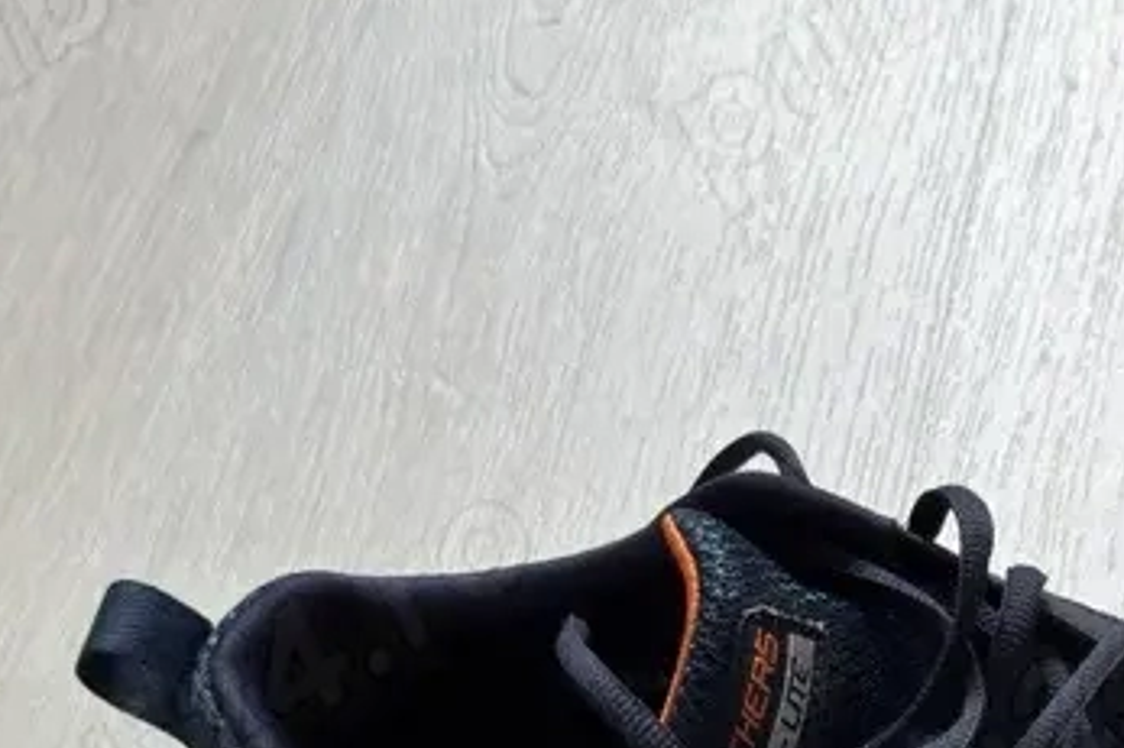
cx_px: 1234
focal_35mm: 105
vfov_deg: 12.8
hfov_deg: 18.7
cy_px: 784
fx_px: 3277
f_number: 1.78
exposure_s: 1/60
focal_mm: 6.76
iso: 160
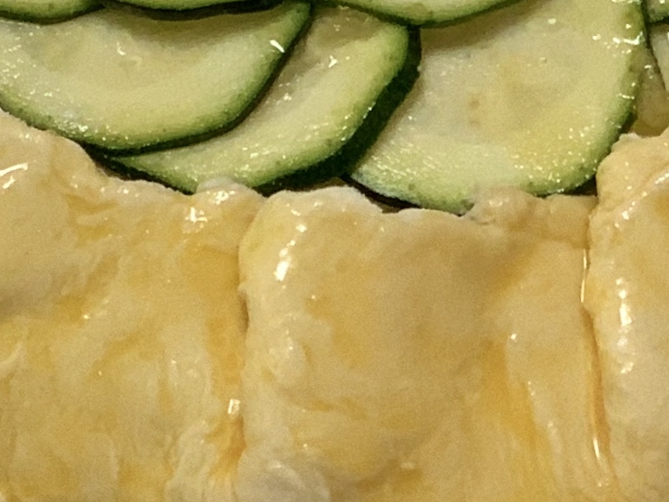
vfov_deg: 6.6
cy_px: -100
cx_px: -654
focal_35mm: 225
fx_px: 4348
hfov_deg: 8.4
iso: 100
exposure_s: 1/60
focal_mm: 6
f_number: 2.4
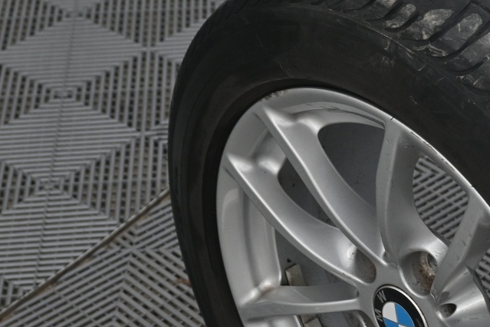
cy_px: 304
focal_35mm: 110
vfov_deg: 12.3
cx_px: 439
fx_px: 1501
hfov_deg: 18.3
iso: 360
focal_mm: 29
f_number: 4.8
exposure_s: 1/50
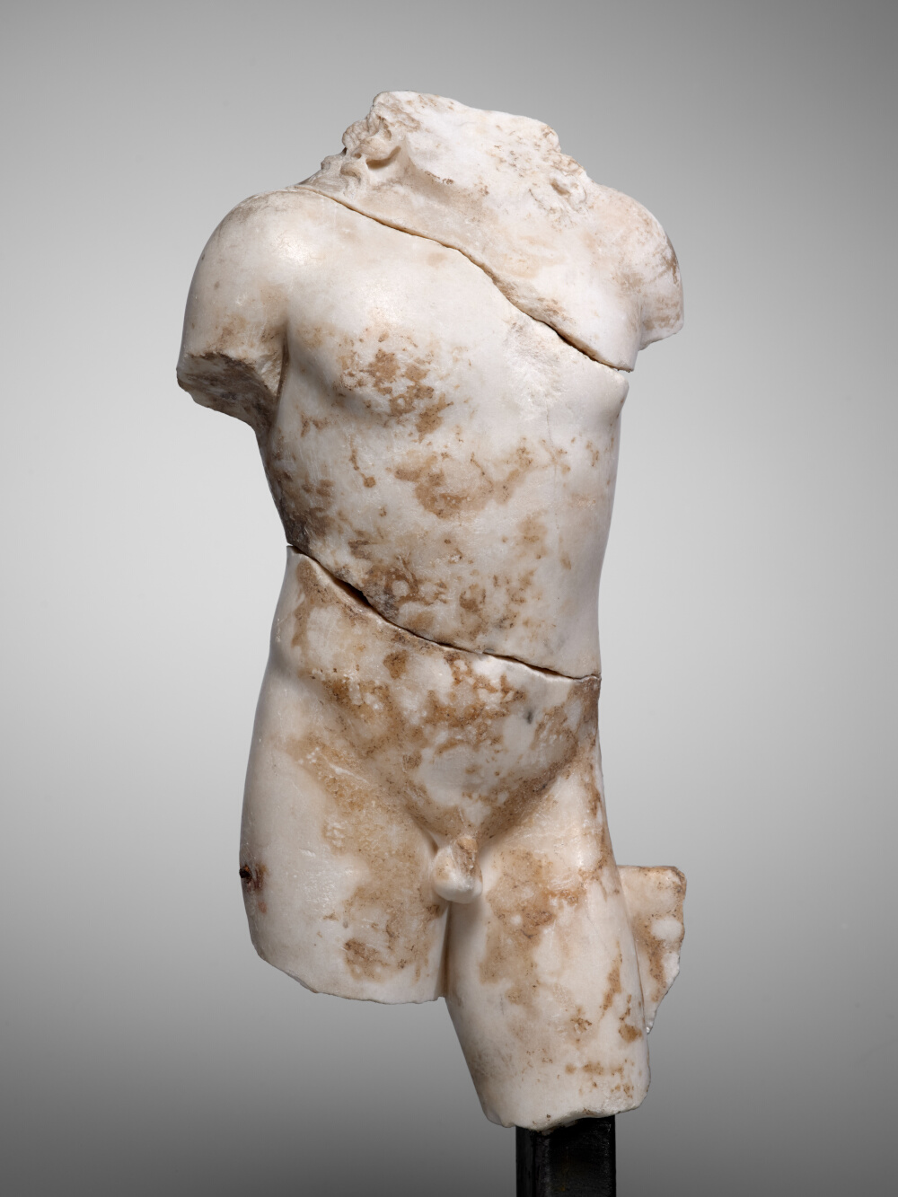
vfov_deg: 30.7
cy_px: 598
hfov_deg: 23.3
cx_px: 449
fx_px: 2179
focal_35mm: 63
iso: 200
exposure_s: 1/60
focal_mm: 80
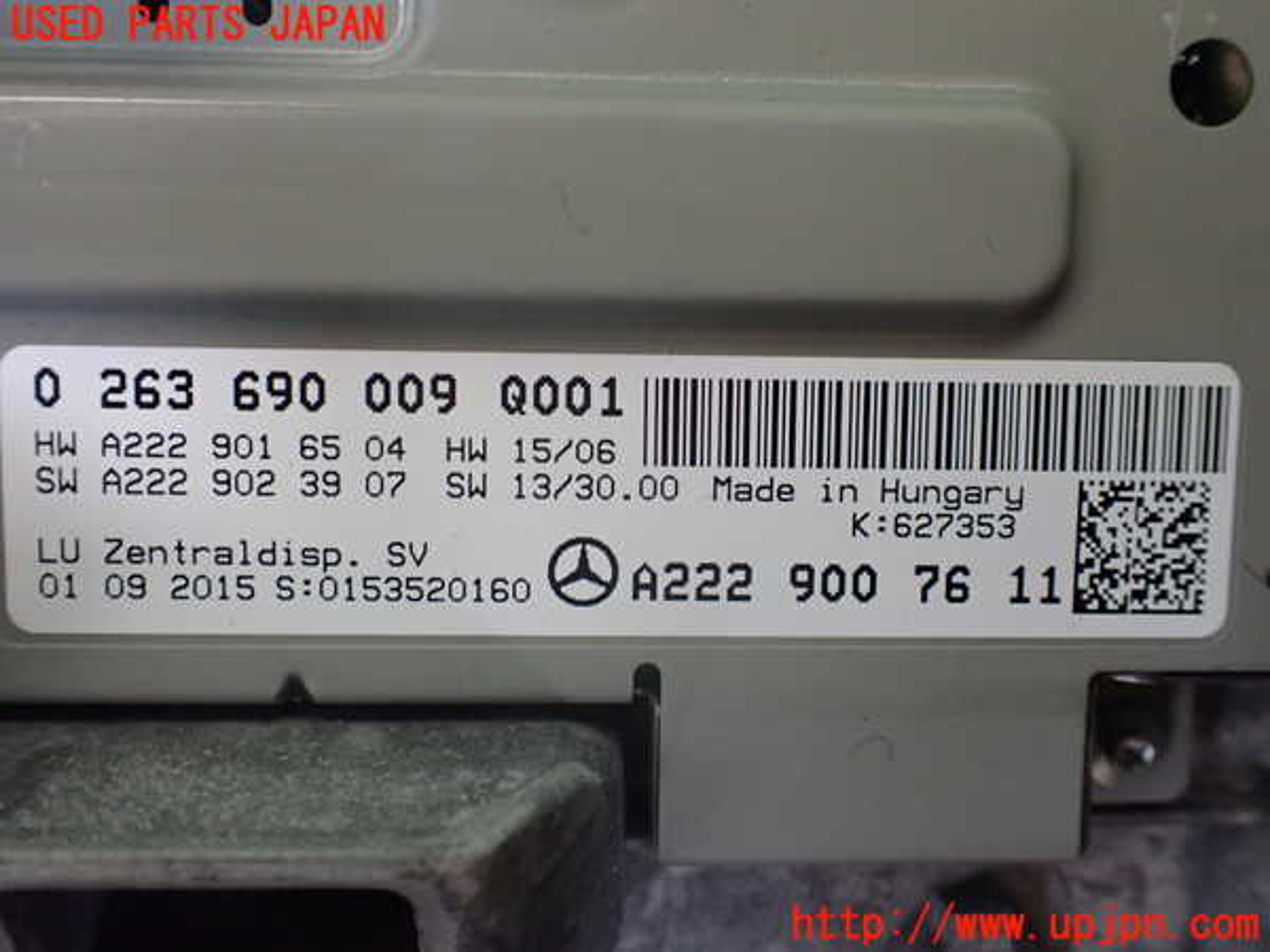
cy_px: 476
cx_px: 635
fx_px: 1101
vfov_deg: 46.8
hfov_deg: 60.0
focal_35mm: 30
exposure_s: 1/80
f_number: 2.3
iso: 800
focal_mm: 5.4
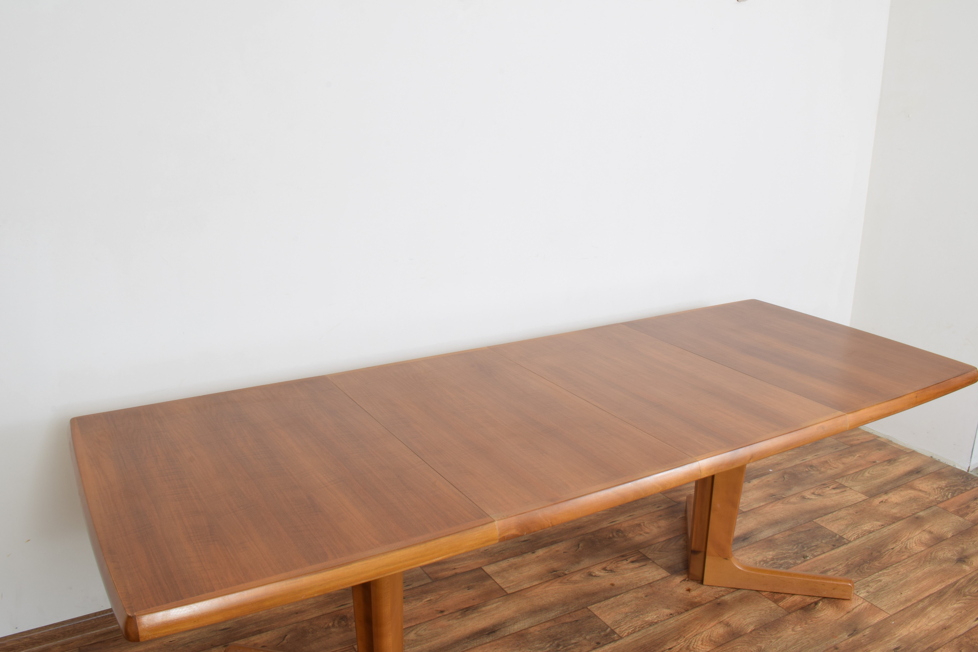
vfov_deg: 43.6
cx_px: 489
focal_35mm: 30
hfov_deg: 61.9
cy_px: 326
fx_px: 815
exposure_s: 4
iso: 100
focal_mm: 20
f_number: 25
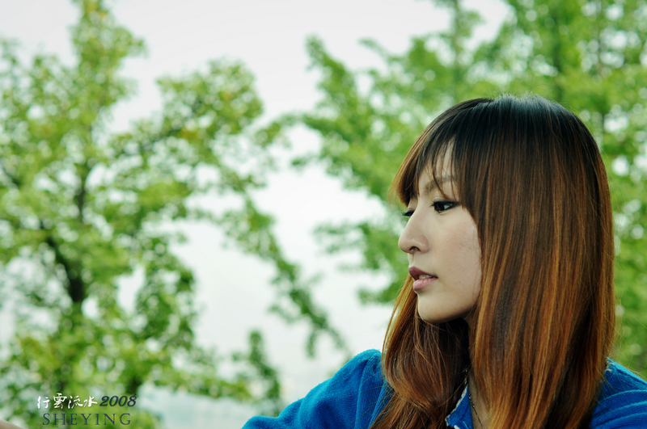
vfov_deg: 18.1
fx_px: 1346
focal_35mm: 75
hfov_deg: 27.0
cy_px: 214
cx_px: 324
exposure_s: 1/200
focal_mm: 50
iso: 200
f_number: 5
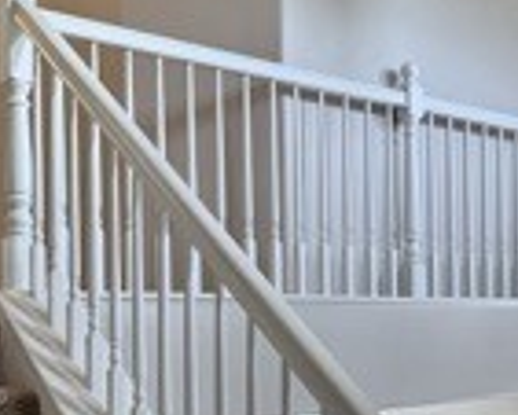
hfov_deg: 29.9
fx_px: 951
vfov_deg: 24.2
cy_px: 334
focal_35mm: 62
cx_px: 400
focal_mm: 2.22
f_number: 2.2
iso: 80
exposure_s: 1/120
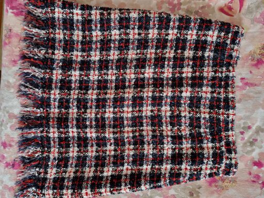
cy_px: 99
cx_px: 132
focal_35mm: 23
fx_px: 176
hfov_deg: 73.9
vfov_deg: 59.0
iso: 640
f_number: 1.8
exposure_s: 1/33
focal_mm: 5.4
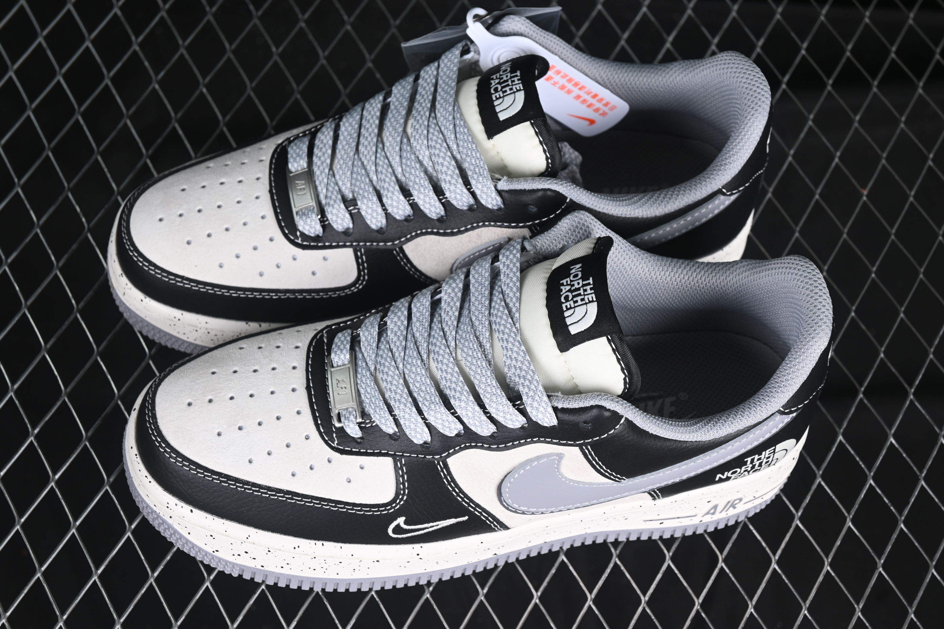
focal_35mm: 75
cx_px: 472
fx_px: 1967
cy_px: 314
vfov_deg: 18.2
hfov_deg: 27.0
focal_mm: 50
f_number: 6.3
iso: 160
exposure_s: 1/60
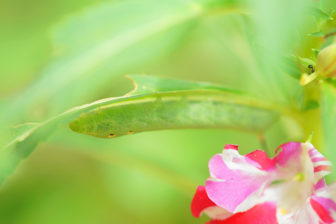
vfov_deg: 7.0
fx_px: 1839
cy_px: 121
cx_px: 177
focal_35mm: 197
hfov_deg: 10.4
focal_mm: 180
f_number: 5
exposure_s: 1/200
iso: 160
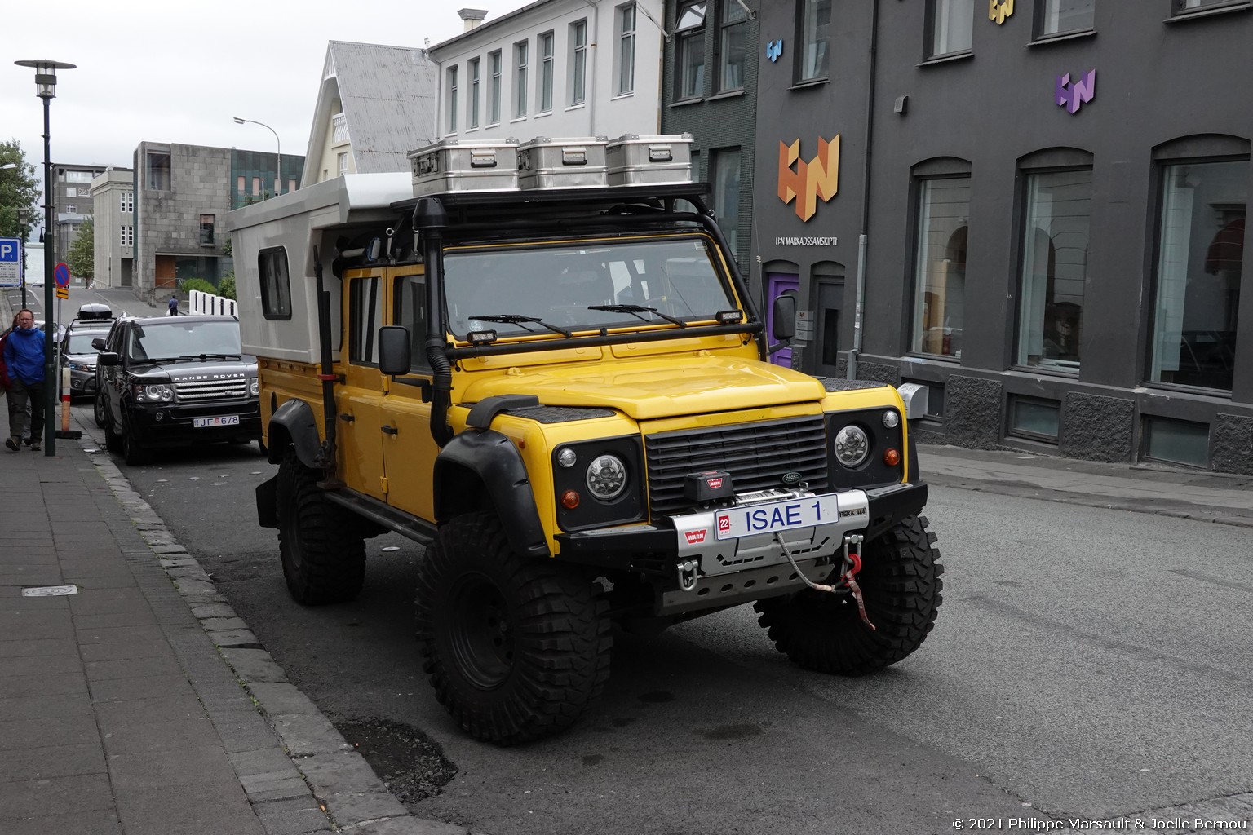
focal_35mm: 43
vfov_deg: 31.2
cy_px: 418
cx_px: 626
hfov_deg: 45.4
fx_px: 1497
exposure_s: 1/1000
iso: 800
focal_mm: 15.9
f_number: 5.6
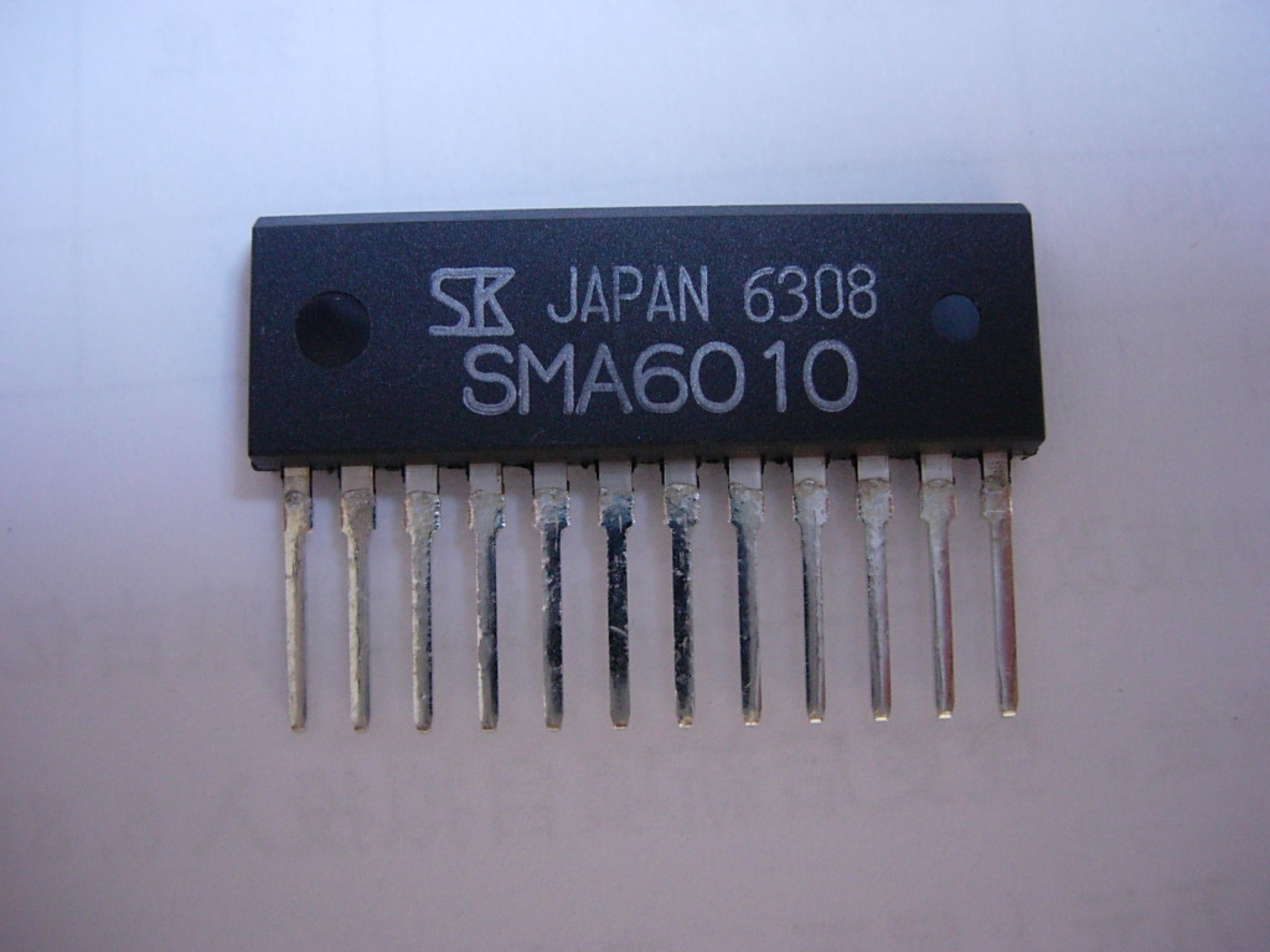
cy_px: 476
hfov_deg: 49.0
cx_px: 635
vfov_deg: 37.7
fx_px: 1394
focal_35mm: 38
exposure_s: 1/15.1
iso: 200
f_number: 2.8
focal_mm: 7.8
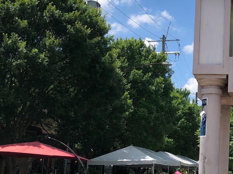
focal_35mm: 68
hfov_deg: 26.0
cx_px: 268
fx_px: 458
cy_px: 88
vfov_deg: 21.6
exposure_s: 1/2183
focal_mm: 3.99
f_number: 1.8
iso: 20
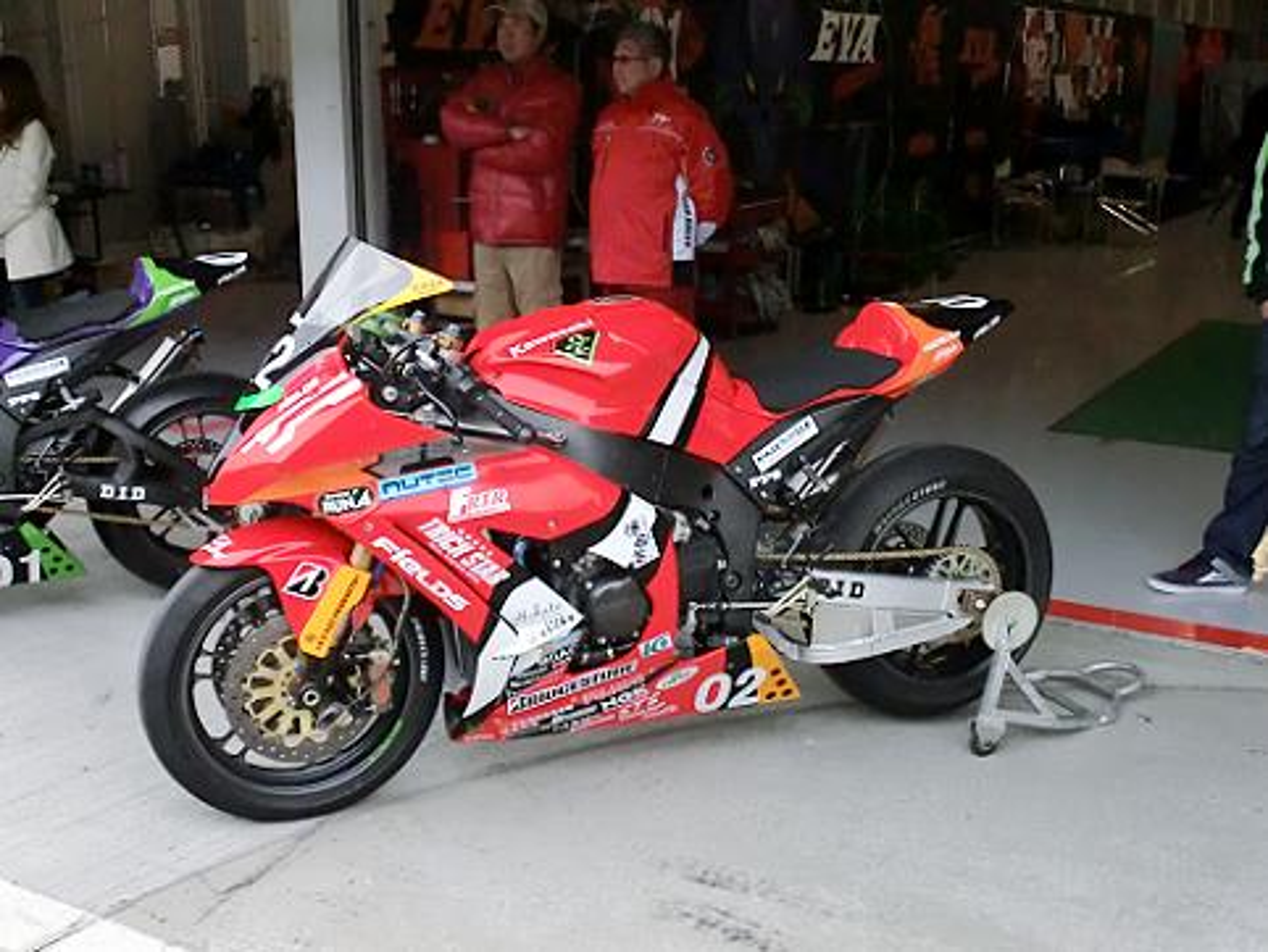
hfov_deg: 44.8
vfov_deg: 34.4
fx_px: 1539
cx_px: 634
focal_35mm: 42
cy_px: 476
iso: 800
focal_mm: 7.4
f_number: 4.4
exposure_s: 1/320
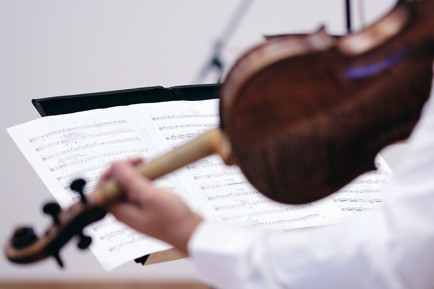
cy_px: 144
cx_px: 217
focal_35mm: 84
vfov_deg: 16.3
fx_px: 1013
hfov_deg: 24.2
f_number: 1.2
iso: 200
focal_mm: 56
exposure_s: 1/200
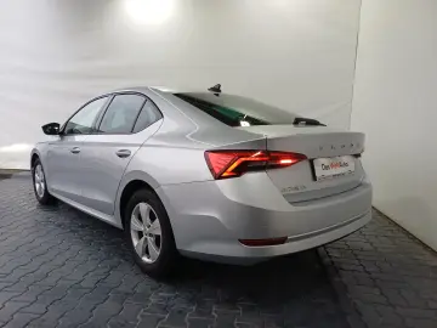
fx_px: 316
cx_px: 218
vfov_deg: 54.9
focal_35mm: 25
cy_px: 164
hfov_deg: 69.4
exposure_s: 1/100
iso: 80
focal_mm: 4.65
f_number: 1.8
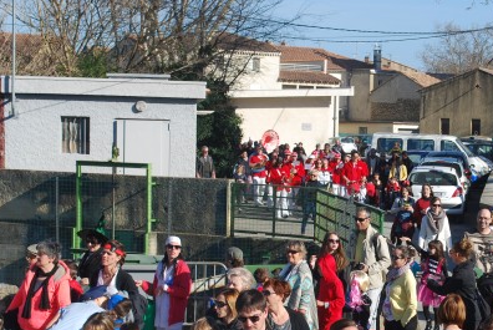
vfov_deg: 14.1
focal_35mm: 97
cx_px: 390
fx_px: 1330
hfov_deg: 20.8
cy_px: 206
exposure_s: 1/200
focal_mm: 40
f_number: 7.1
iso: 100
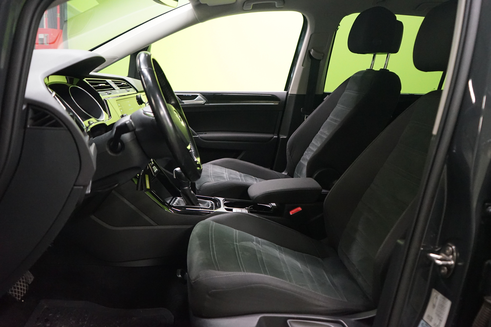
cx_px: 246
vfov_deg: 45.0
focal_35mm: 29
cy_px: 164
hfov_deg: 63.7
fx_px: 395
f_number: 3.5
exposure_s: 1/160
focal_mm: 29
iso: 6400
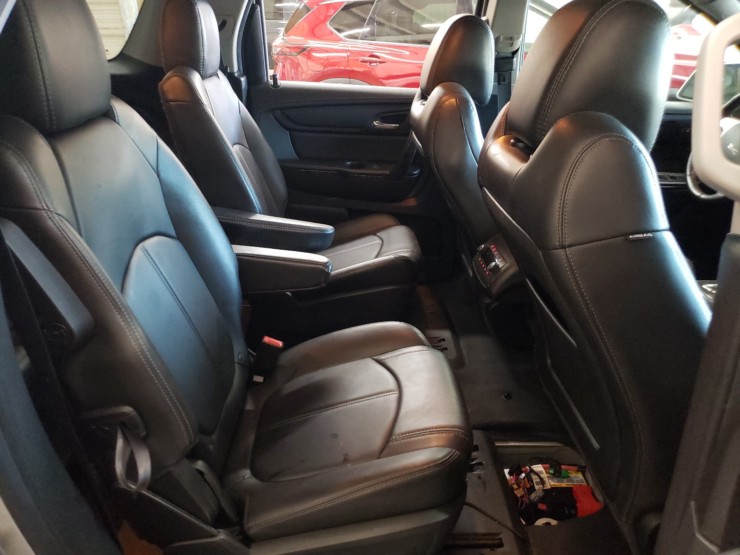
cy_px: 278
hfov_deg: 67.3
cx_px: 370
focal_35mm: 26
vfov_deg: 53.1
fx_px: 556
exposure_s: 1/24
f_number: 1.5
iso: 528
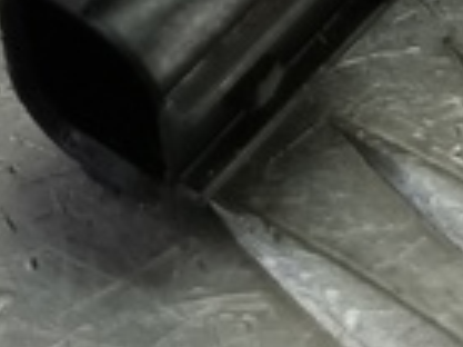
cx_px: 50
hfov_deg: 9.9
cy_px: -504
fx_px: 2659
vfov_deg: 7.0
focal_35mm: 199
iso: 130
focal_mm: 4.11
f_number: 1.6
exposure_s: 1/50
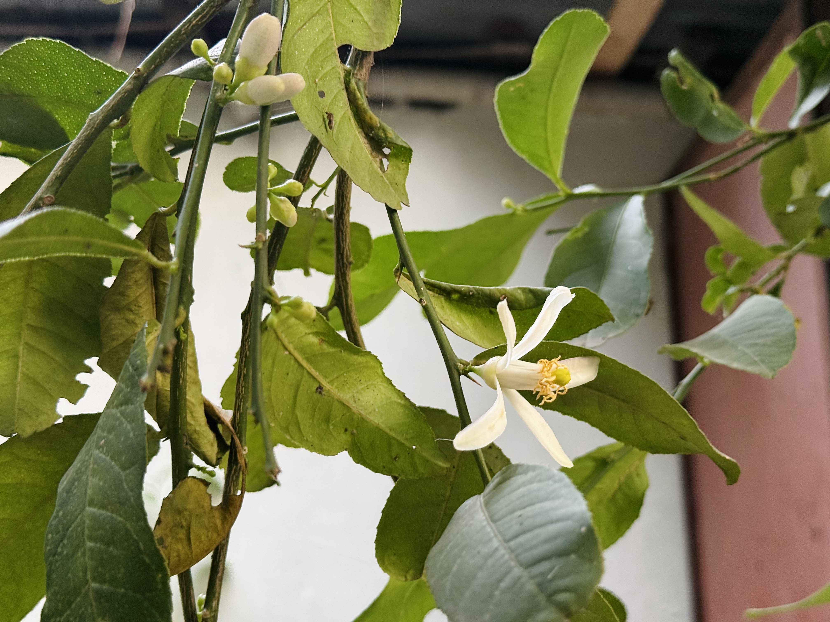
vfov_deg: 30.3
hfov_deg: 39.7
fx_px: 1151
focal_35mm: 48
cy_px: 311
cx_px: 415
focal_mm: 6.76
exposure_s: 1/77
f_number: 1.78
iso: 200
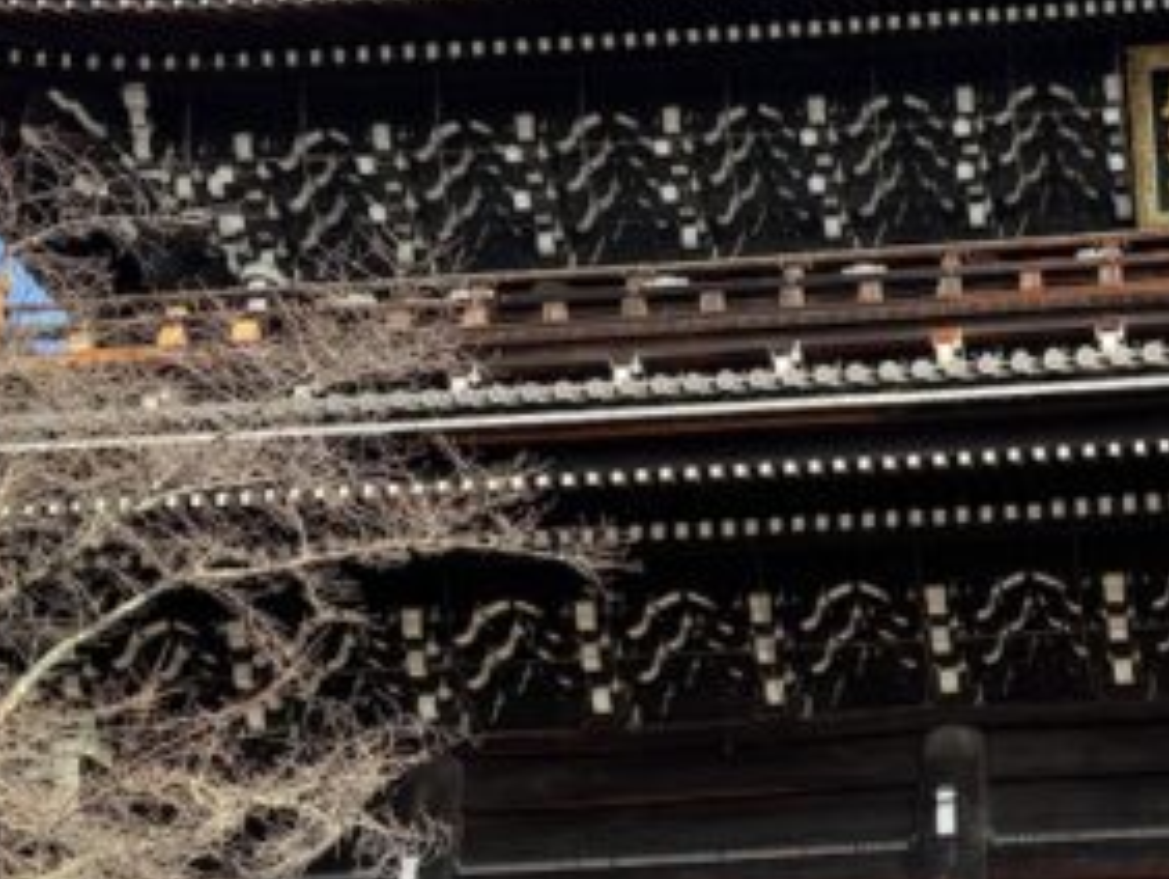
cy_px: 419
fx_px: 2298
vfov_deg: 21.6
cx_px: 1140
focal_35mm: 68
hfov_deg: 27.1
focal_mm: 6.76
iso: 80
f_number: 1.78
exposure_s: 1/1076
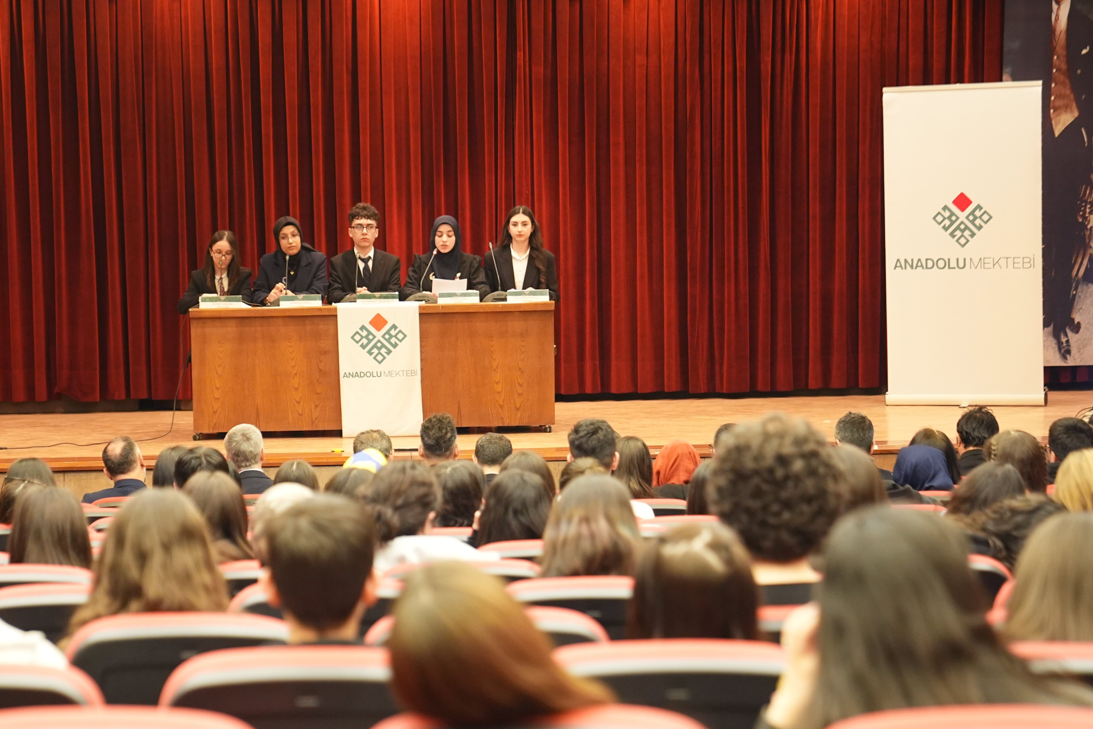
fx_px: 3066
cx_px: 384
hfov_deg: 20.2
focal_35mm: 101
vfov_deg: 13.5
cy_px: 471
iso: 2000
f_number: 2.8
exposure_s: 1/40
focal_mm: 70
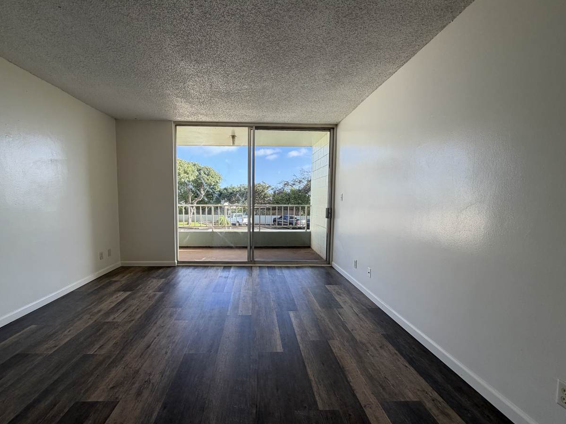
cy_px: 218
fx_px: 245
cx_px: 264
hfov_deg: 98.0
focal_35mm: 15
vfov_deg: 81.7
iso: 64
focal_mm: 2.22
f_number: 2.2
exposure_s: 1/183
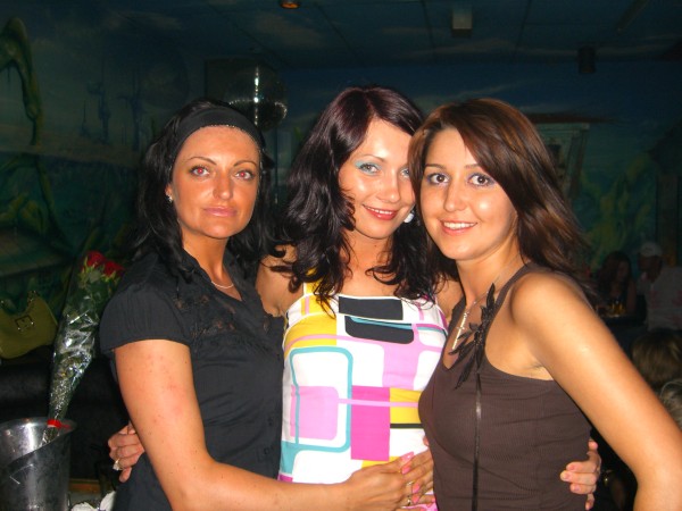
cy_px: 256
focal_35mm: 38
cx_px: 341
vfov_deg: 37.7
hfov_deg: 49.0
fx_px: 749
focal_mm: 7.9
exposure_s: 1/60
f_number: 2.8
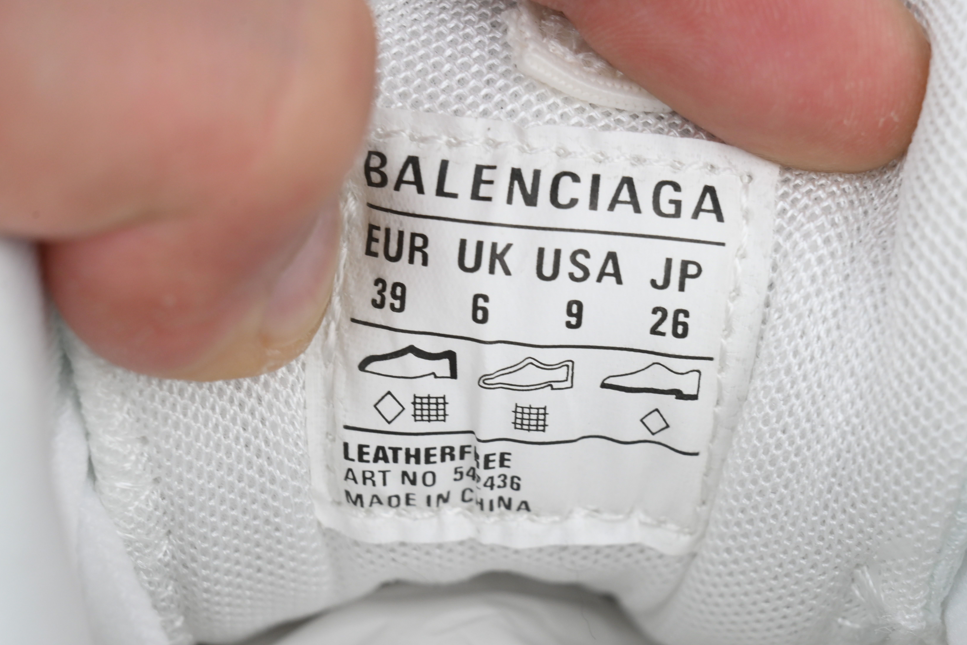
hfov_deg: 13.6
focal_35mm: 151
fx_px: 4056
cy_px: 395
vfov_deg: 9.1
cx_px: 588
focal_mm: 120
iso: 800
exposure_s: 1/125
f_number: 13
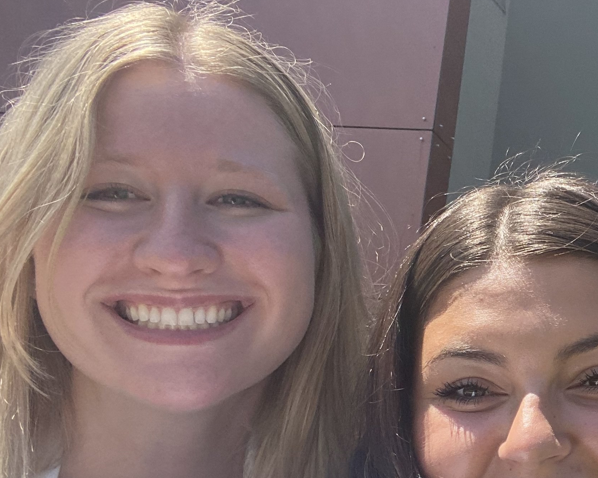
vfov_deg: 27.6
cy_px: 374
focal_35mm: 54
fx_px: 956
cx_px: 620
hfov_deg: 31.7
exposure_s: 1/947
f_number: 2.2
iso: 25
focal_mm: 2.71
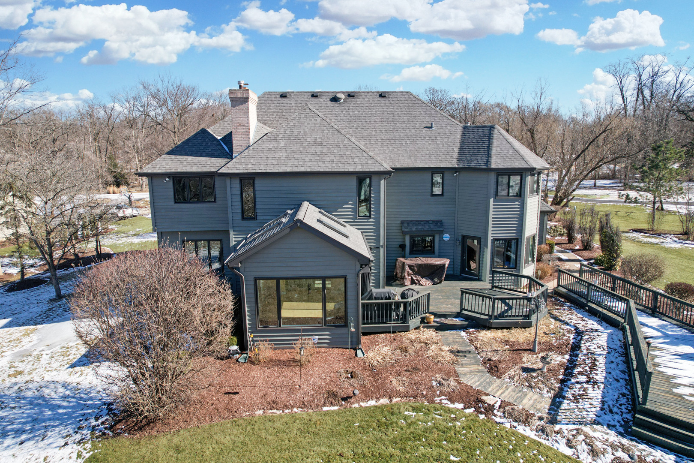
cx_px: 347
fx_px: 424
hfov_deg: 78.6
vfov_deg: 57.2
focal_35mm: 22
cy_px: 232
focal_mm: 8.38
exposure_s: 1/400
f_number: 2.8
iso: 140
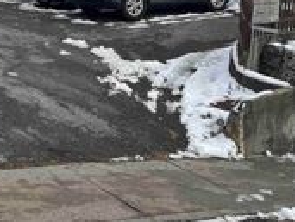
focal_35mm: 70
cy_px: -30
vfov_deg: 20.0
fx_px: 598
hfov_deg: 27.3
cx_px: 74
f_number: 1.78
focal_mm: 6.76
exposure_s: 1/3247
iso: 80
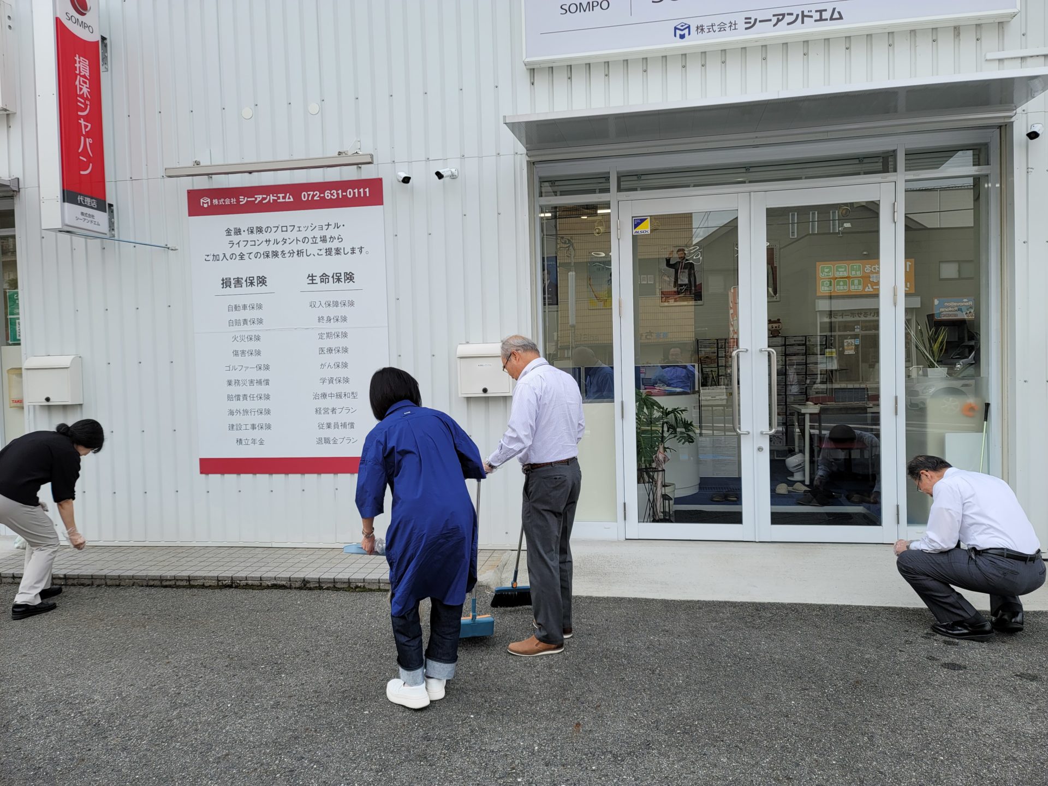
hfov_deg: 69.4
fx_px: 757
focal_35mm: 25
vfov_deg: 54.9
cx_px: 524
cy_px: 393
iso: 20
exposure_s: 1/276
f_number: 1.8
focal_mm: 7
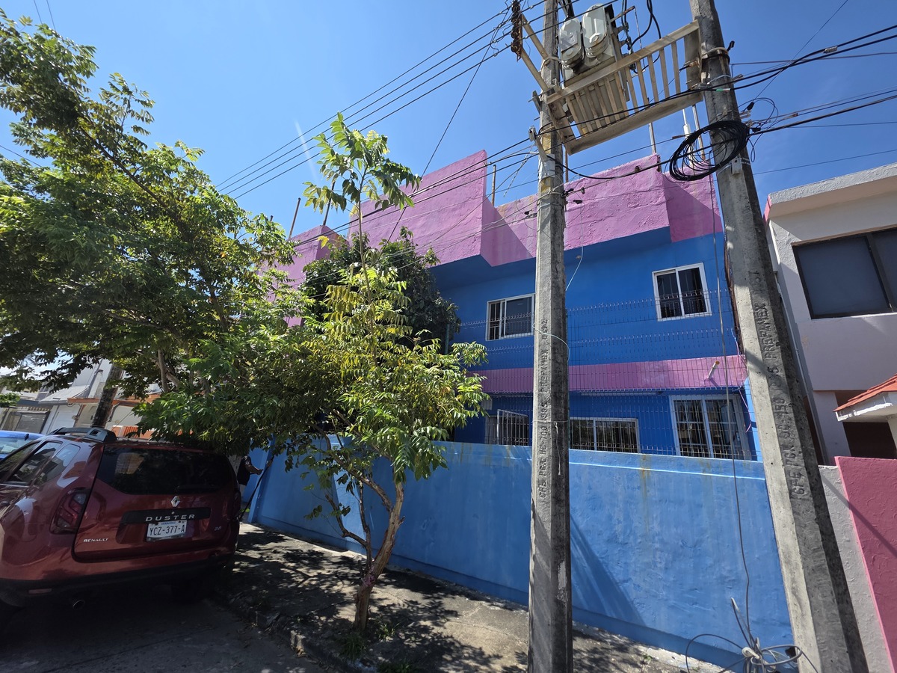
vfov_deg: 89.9
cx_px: 448
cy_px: 336
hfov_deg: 106.2
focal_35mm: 13
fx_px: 337
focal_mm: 2.2
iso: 40
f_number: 1.9
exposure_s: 1/1636
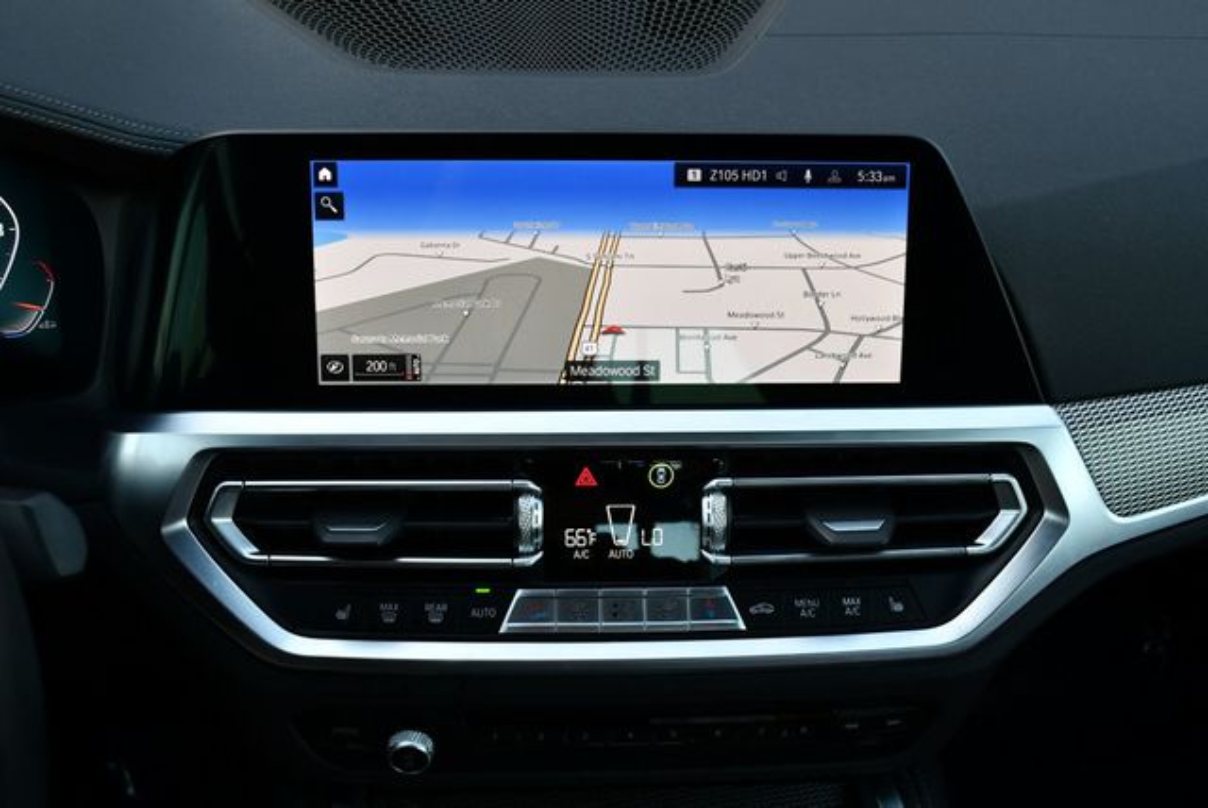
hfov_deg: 53.1
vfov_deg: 36.9
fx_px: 1209
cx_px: 604
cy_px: 404
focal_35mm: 36
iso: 400
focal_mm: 18
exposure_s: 1/250
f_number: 4
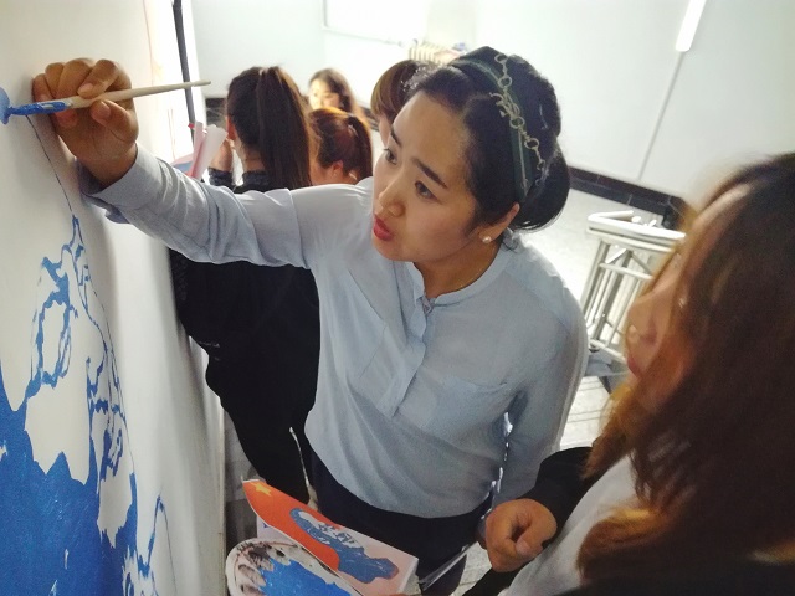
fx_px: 620
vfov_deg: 51.4
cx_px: 398
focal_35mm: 27
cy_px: 298
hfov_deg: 65.3
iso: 500
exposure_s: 1/25
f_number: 2
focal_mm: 3.79
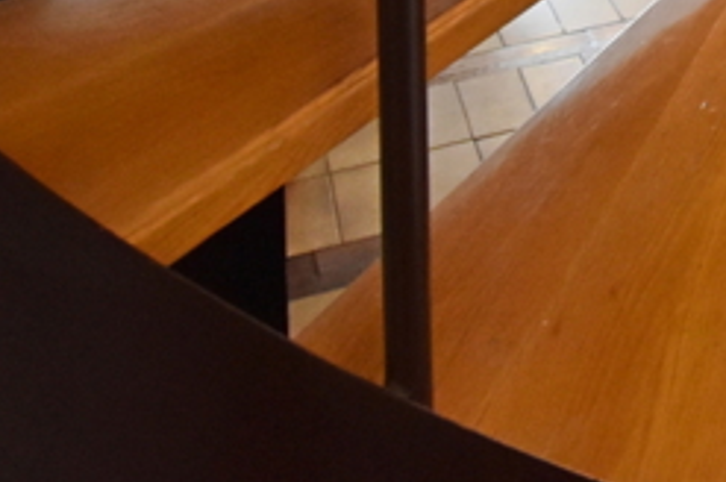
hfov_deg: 21.9
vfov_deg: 14.4
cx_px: 1155
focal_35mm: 73
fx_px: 1470
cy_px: -573
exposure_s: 1/30
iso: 1100
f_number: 4.5
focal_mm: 10
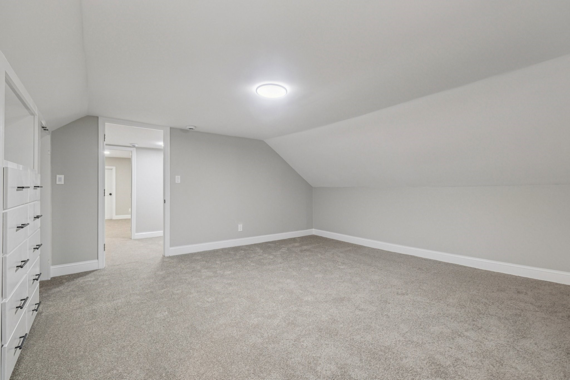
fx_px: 237
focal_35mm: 15
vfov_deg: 77.3
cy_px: 190
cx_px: 285
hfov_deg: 100.4
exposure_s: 1/6
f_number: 5.6
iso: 400
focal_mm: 10
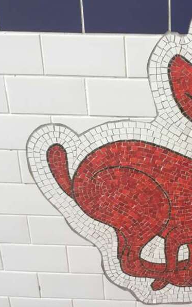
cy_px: 154
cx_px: 184
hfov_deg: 27.8
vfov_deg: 45.3
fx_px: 368
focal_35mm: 44
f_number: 2.4
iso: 50
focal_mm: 3.3
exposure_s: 1/30
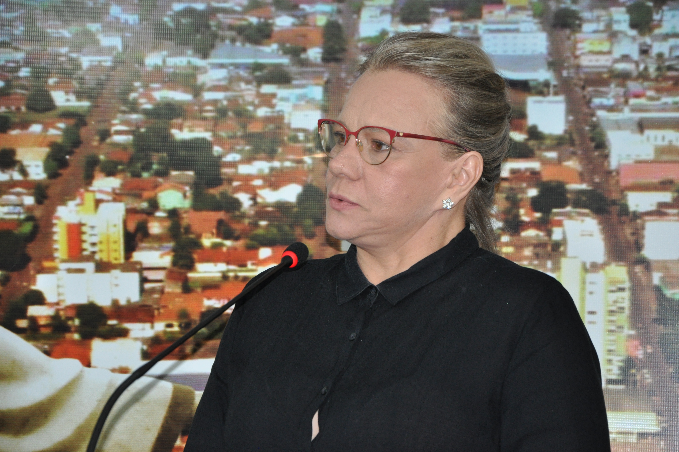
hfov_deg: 13.0
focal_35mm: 159
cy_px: 225
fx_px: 2989
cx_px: 342
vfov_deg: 8.7
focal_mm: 105
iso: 800
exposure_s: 1/60
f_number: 5.6
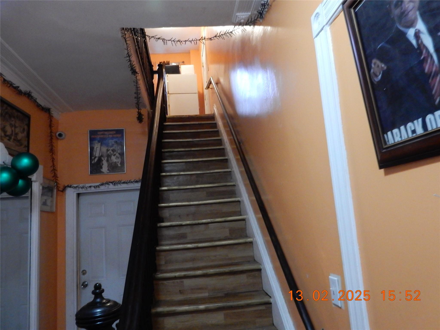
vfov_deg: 54.9
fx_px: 318
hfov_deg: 69.4
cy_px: 165
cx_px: 220
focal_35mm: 25
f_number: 3.7
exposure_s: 1/8
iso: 800
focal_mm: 4.5
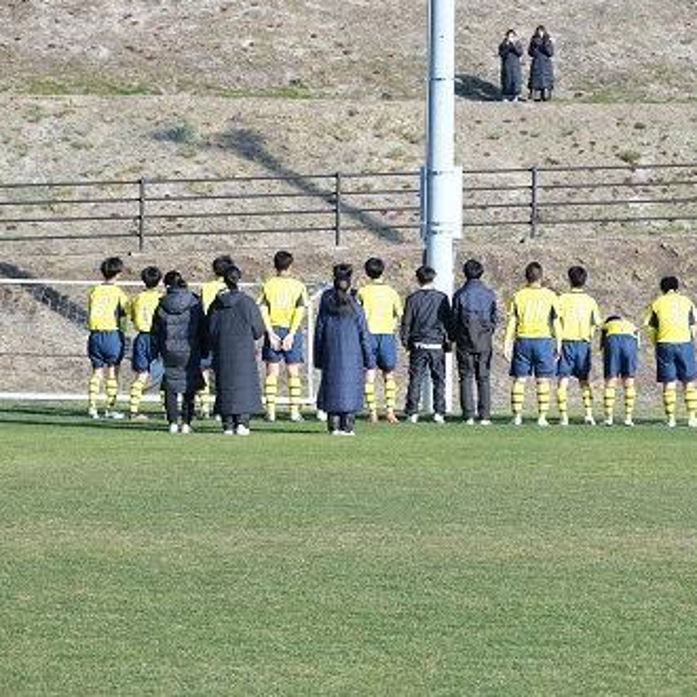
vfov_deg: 12.9
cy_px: 347
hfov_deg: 12.9
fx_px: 3075
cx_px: 477
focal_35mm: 135
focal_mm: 70
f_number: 7.1
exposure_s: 1/500
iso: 500
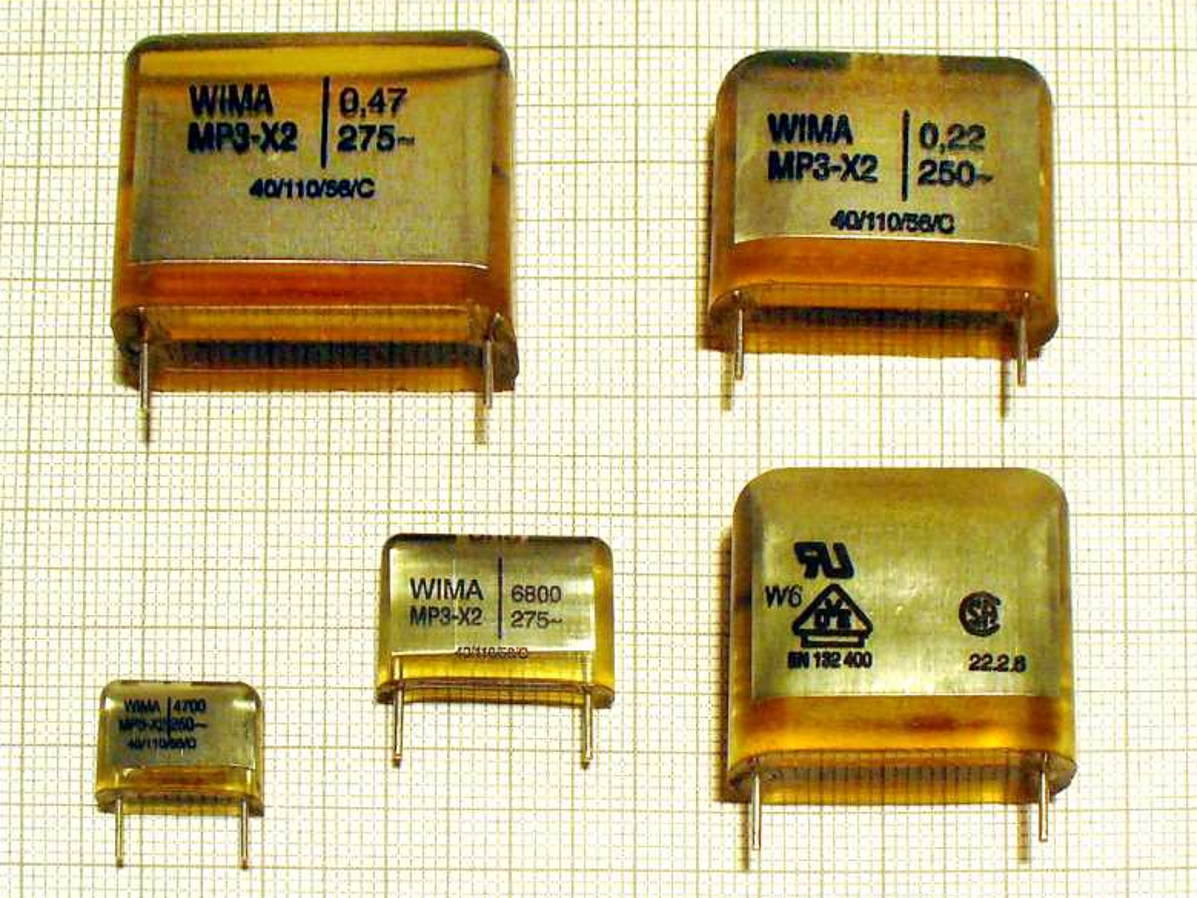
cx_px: 590
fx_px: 1314
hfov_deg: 49.0
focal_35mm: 38
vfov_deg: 37.7
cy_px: 444
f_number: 5.6
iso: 64
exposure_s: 1/200
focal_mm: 6.1
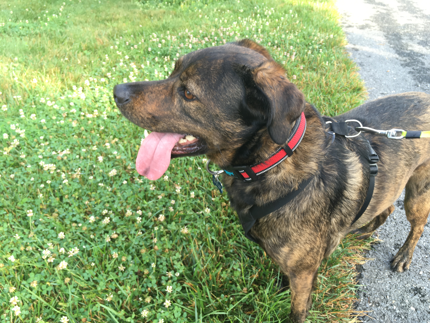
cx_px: 215
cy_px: 162
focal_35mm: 29
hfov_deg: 61.7
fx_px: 360
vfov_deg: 48.2
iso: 32
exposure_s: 1/60
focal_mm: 4.15
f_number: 2.2
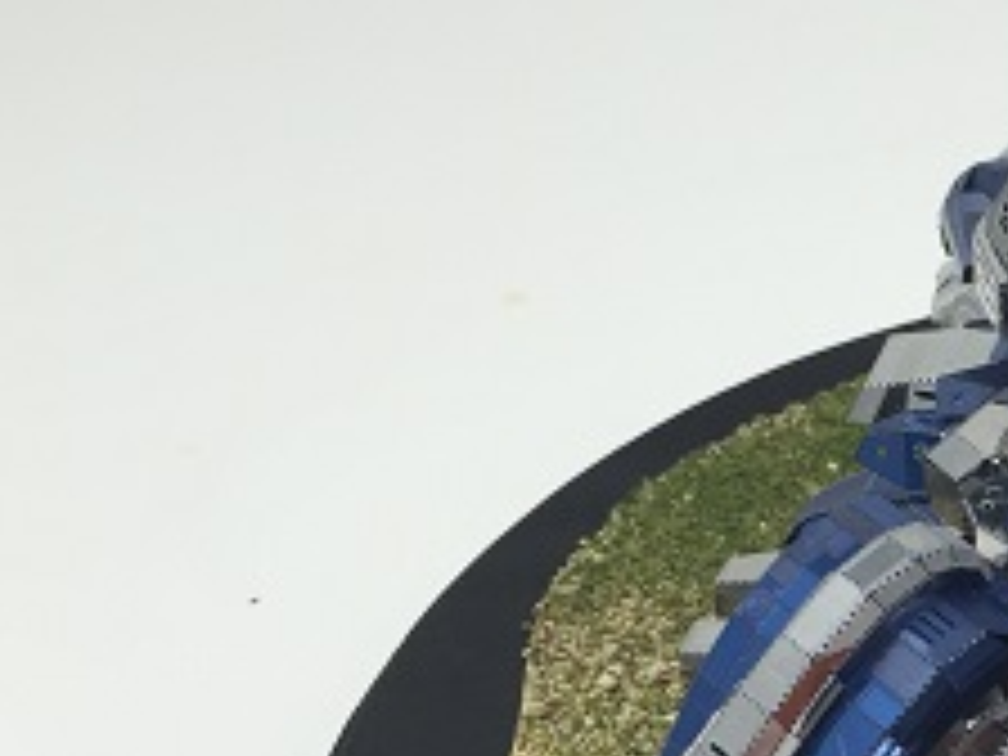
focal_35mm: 83
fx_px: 2417
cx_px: 1364
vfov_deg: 17.7
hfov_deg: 21.1
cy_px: 572
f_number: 2.2
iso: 50
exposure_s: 1/120
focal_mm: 4.15
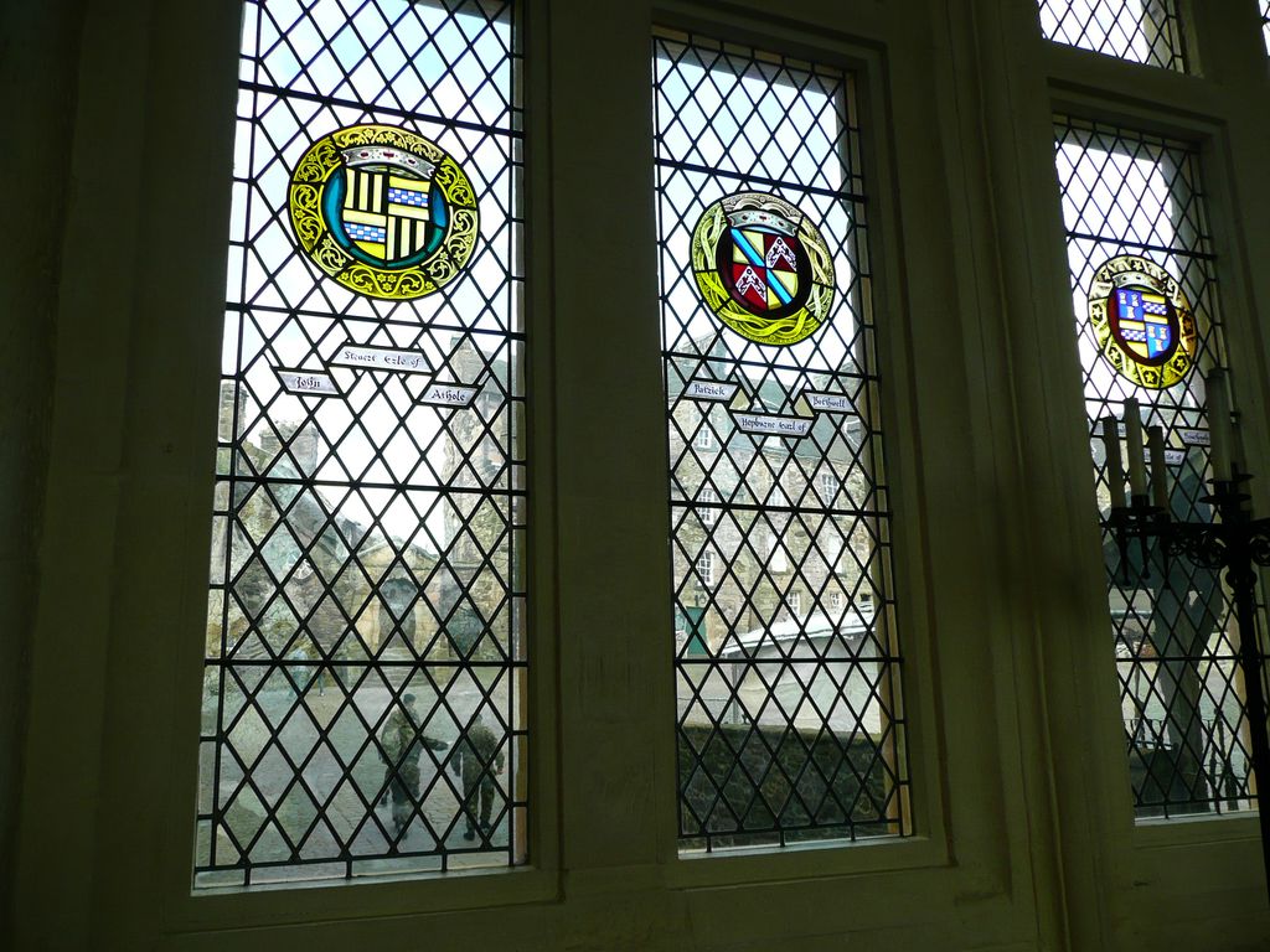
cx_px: 635
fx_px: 1027
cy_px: 476
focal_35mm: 28
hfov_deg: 63.4
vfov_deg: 49.7
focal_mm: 4.6
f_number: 3.3
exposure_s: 1/125
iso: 100
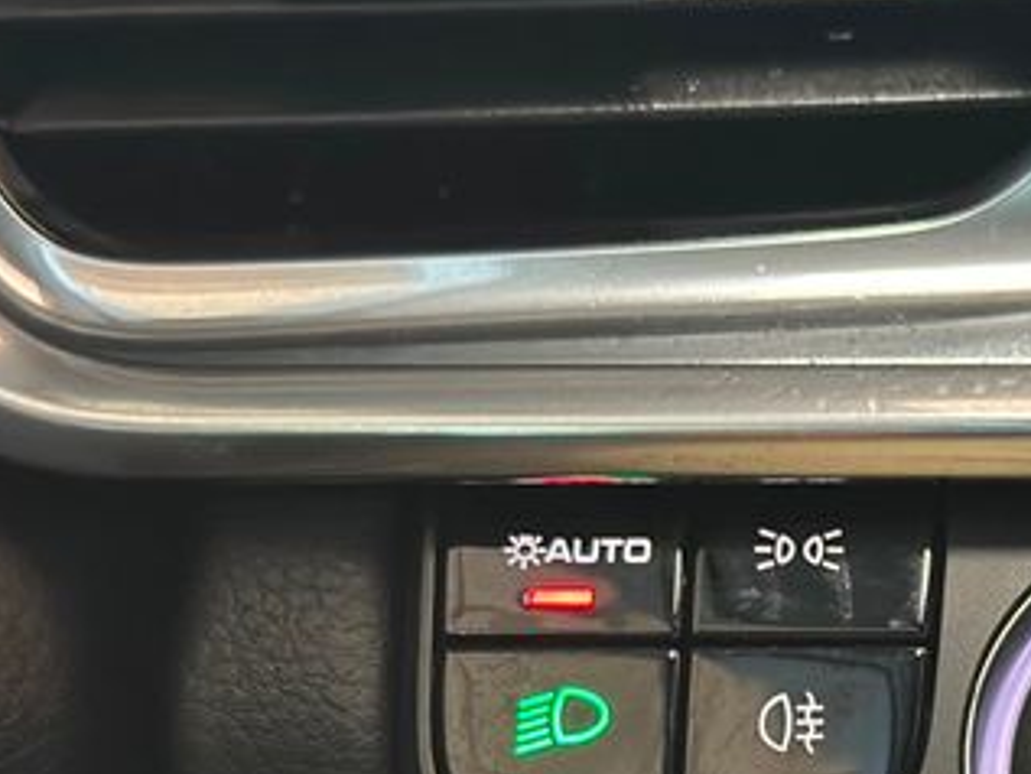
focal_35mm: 97
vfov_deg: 15.1
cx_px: 959
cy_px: 693
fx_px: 2890
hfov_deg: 19.8
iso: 640
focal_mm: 6.86
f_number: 1.78
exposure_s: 1/40
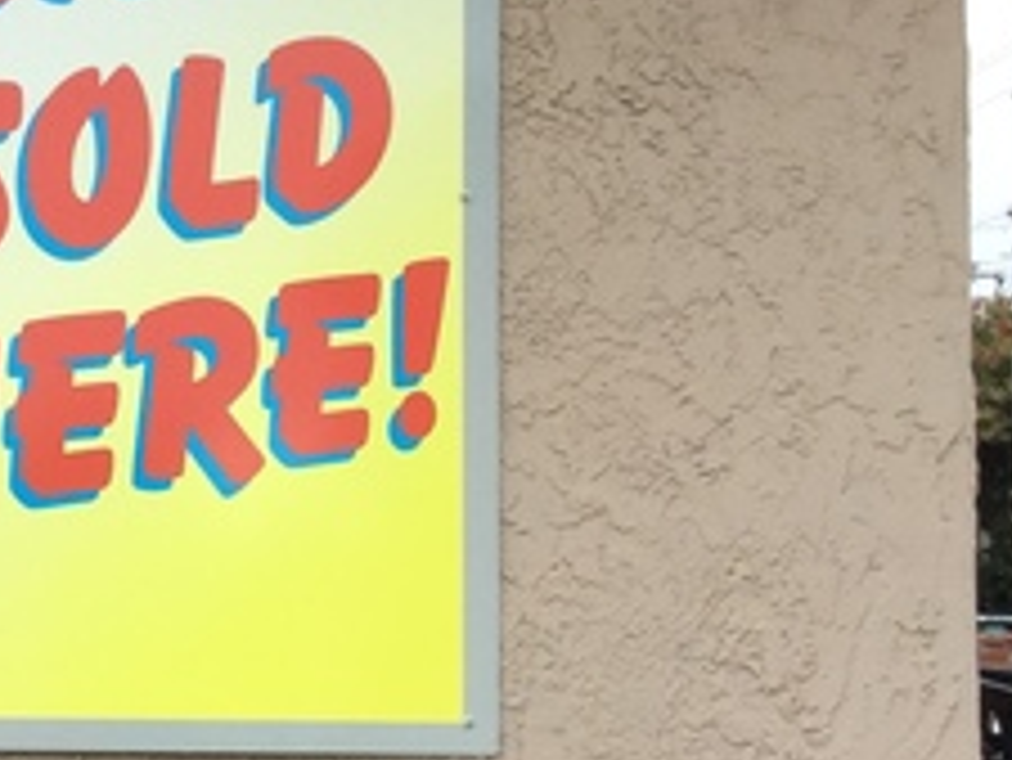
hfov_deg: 19.2
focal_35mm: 99
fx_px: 2896
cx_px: -9
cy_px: 301
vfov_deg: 14.9
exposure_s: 1/60
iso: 32
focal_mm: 3.3
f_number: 2.4
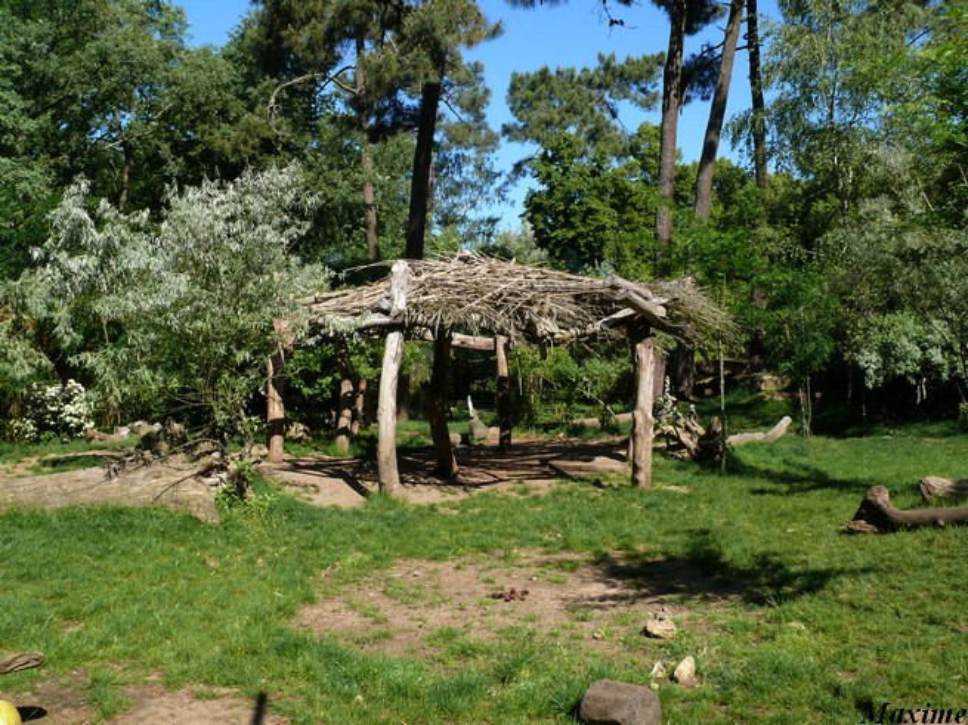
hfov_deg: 52.6
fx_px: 979
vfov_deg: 40.7
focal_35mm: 35
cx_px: 484
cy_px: 362
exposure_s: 1/200
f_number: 5.6
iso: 100
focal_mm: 7.4
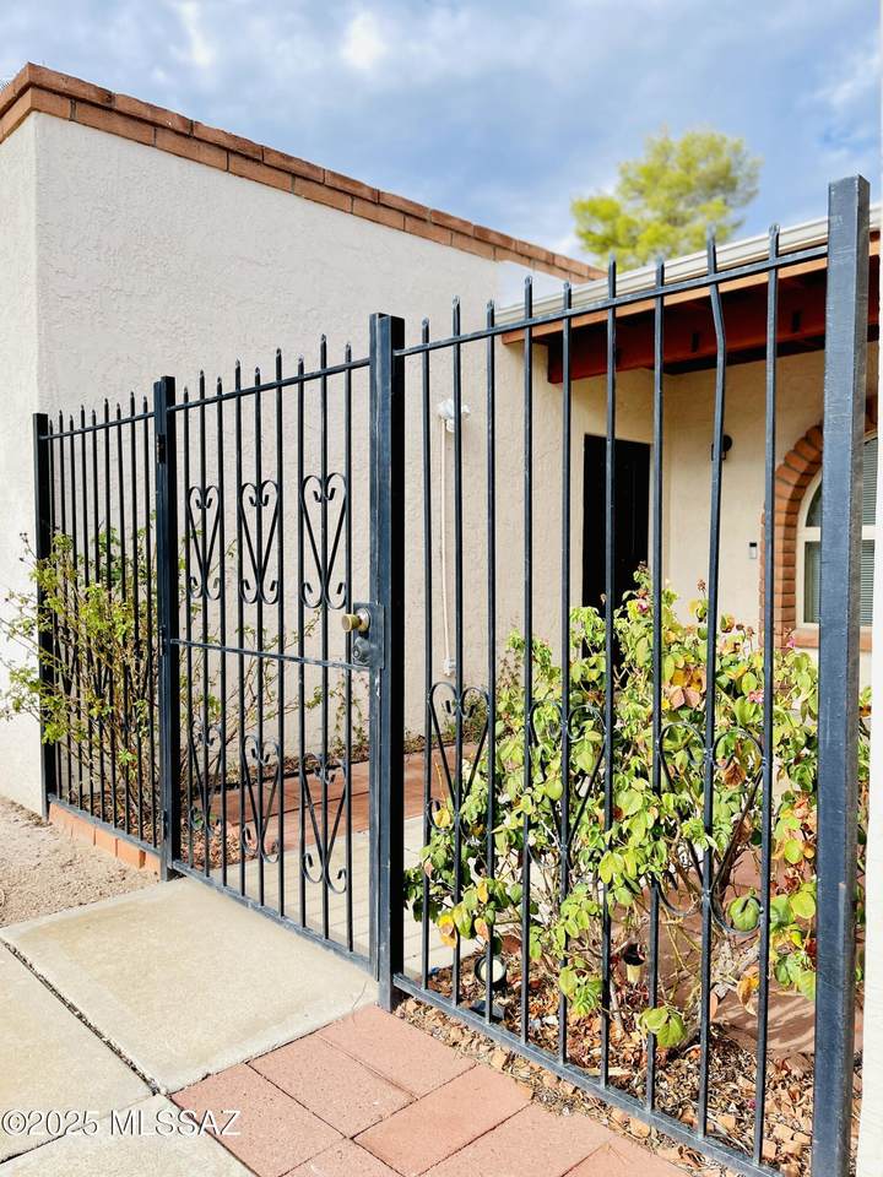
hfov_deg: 53.1
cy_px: 588
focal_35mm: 26
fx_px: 884
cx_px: 442
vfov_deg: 67.3
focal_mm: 5.1
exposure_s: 1/1946
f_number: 1.6
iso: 50
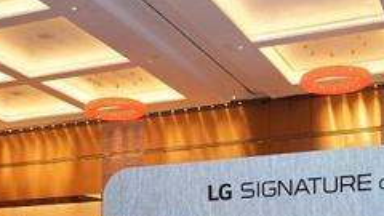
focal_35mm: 67
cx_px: 186
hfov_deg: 31.4
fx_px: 682
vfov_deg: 16.7
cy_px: 299
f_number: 4
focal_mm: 25
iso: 1000
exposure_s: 1/125
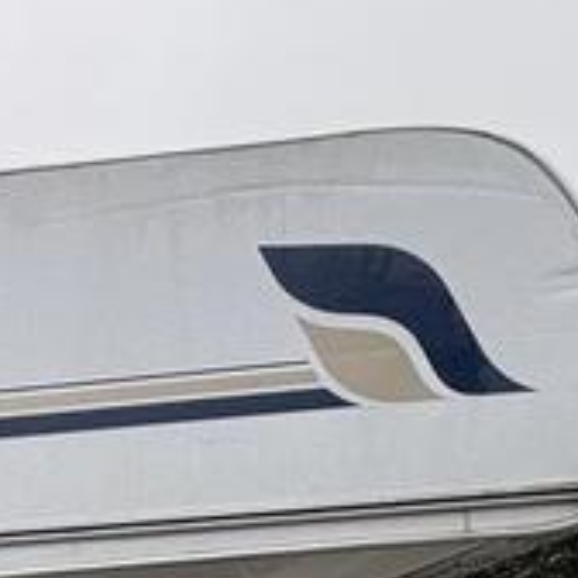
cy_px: 915
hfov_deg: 19.6
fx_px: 1247
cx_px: -458
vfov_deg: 21.1
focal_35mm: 66
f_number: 2.2
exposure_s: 1/99
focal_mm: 2.22
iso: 50
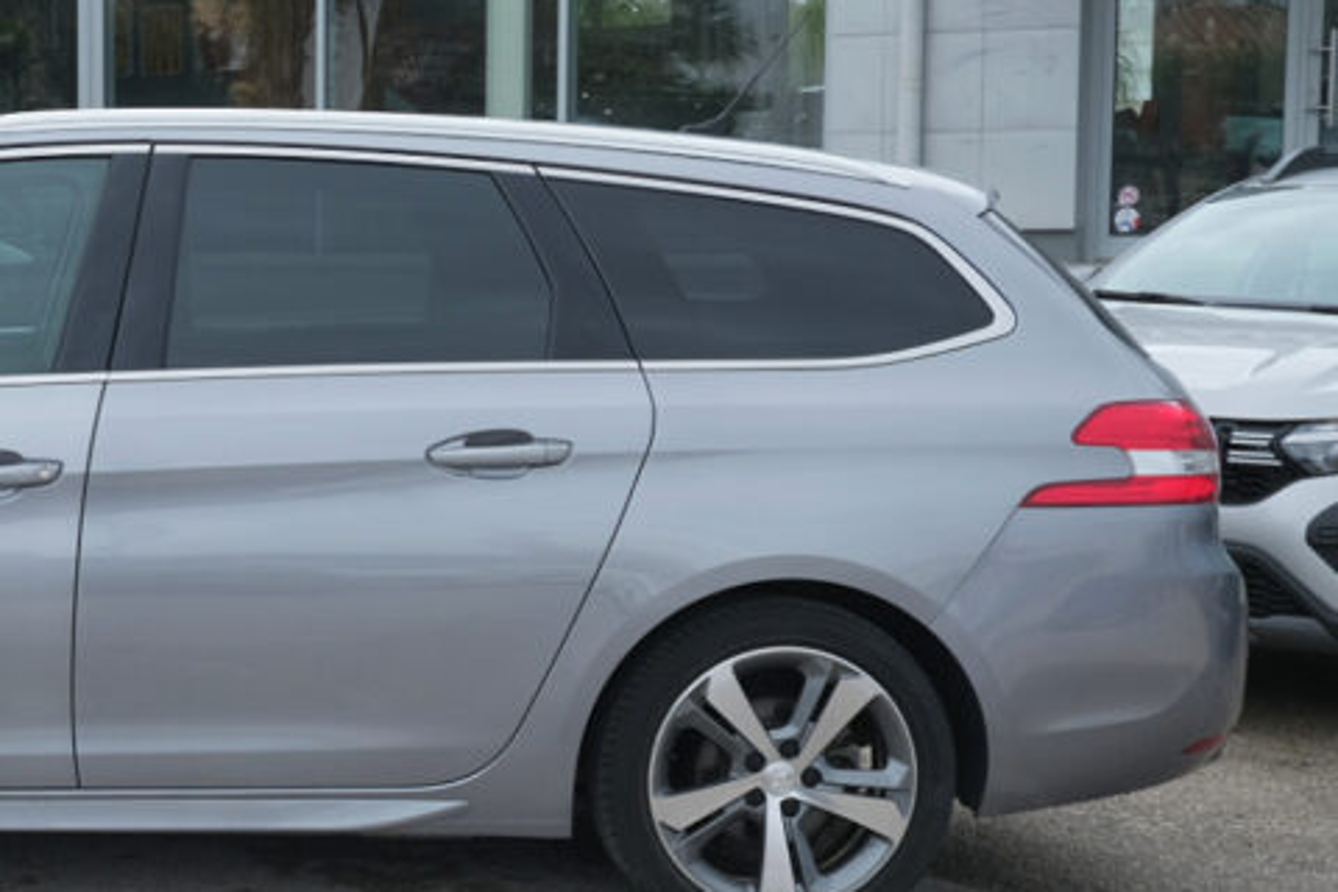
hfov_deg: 24.6
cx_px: 22
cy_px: 584
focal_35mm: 79
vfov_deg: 17.2
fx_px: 2936
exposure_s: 1/100
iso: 160
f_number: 9
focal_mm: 24.9
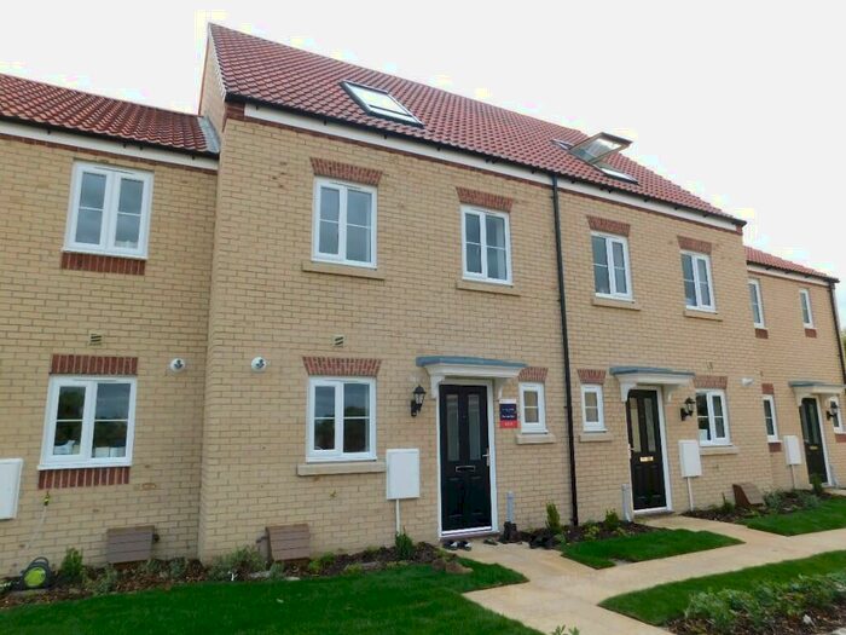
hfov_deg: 73.9
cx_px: 423
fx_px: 562
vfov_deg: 58.9
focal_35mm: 23
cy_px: 318
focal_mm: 4
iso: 125
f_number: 3
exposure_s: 1/640
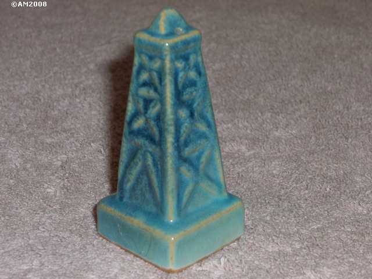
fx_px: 999
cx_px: 186
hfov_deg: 21.1
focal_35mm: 93
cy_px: 140
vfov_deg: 15.9
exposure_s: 1/30
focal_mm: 19.4
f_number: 9.6
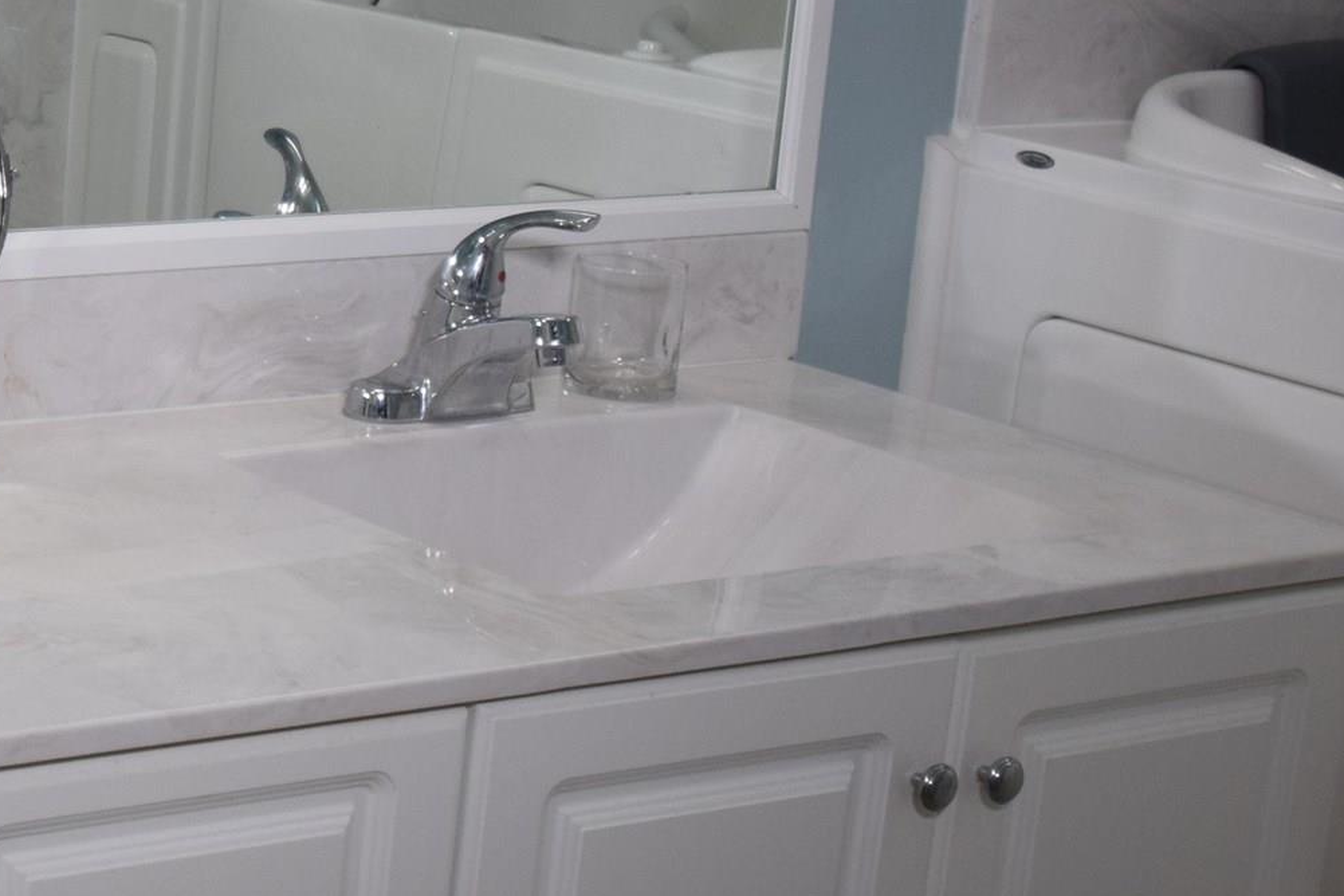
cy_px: 279
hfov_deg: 20.3
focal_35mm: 92
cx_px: -404
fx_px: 3434
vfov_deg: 14.8
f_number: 5.6
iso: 400
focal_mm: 20
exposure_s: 1/80
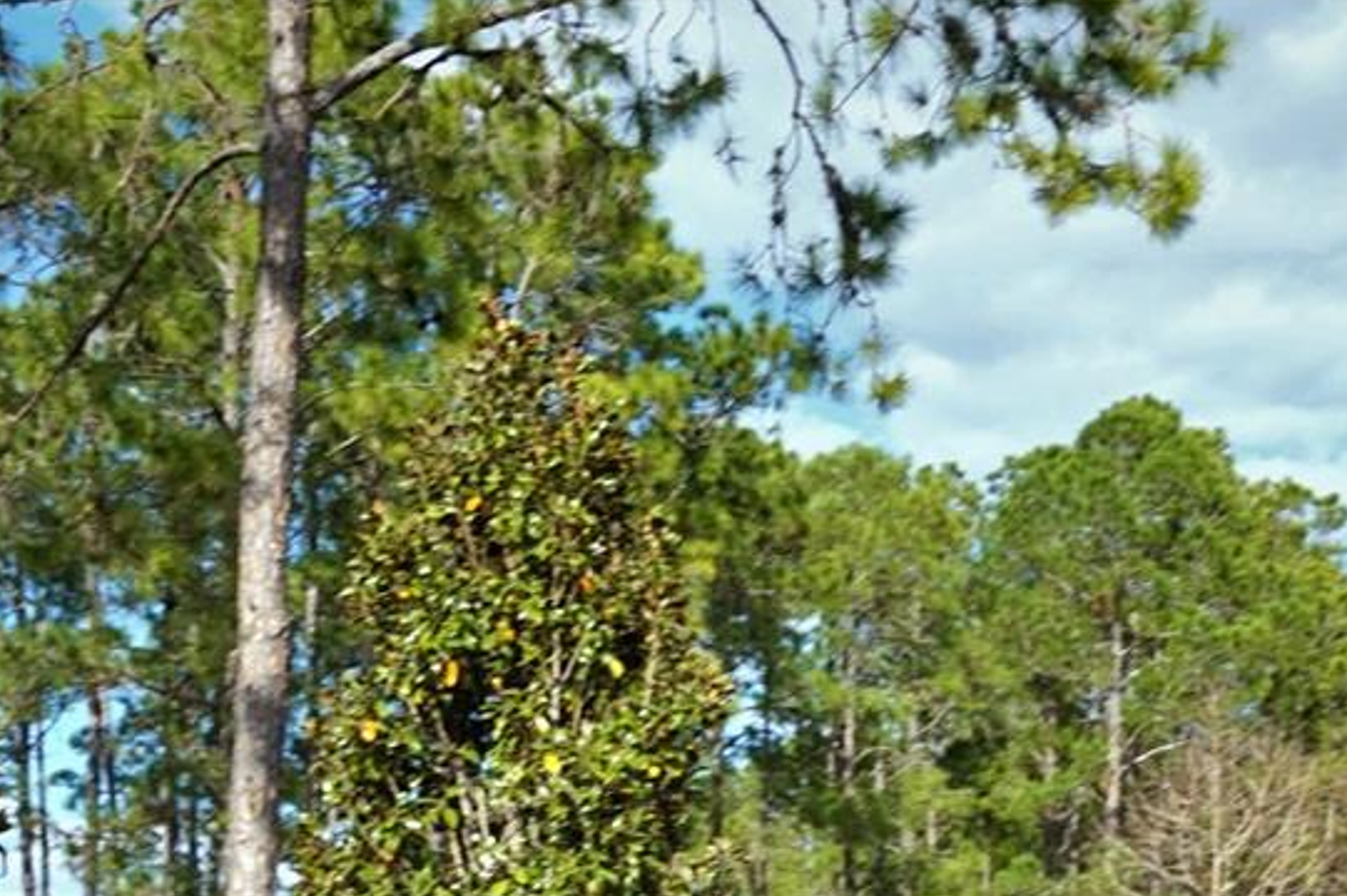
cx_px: 692
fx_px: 2655
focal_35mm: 71
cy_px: 1317
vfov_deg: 17.4
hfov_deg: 28.5
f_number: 11
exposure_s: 1/80
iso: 100
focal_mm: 16
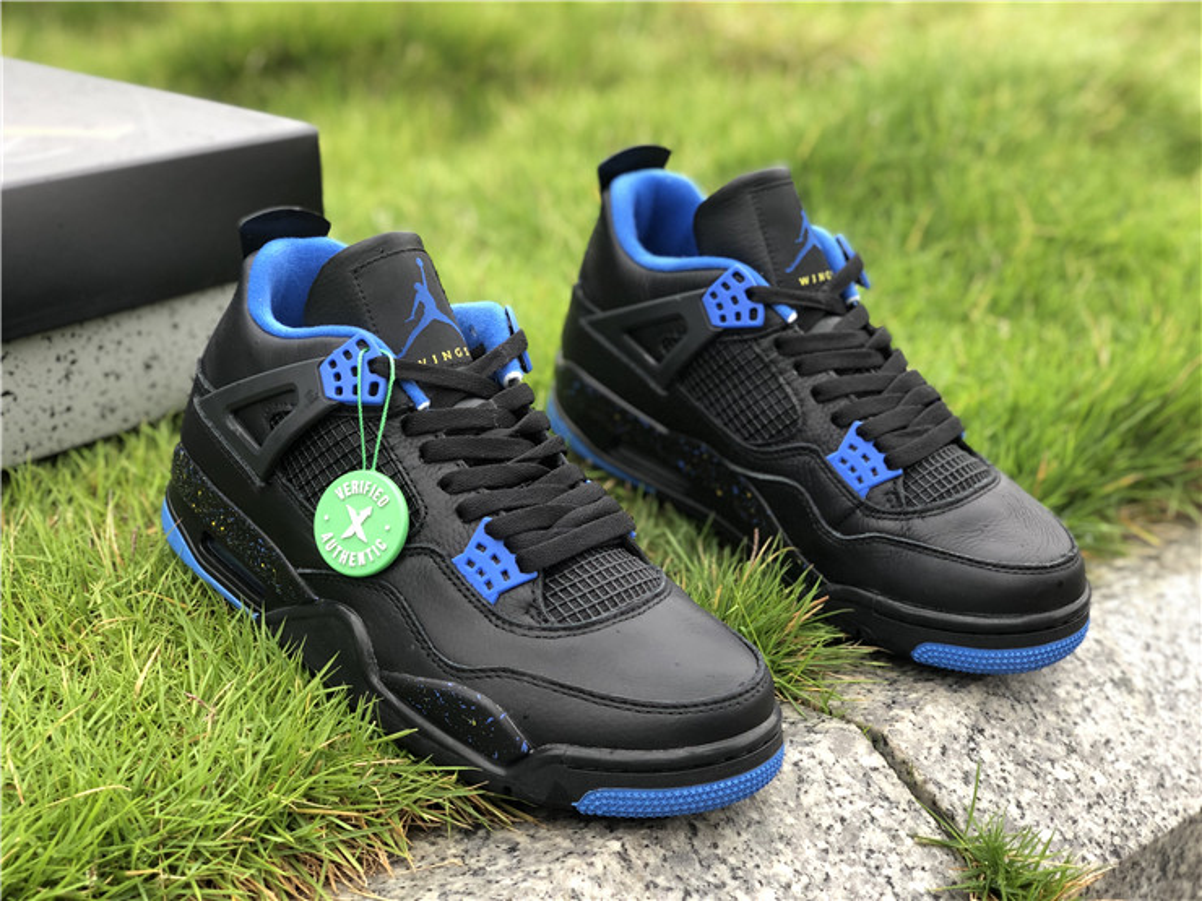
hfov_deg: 36.8
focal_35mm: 52
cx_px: 601
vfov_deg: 28.0
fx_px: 1806
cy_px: 450
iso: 64
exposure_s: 1/60
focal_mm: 6
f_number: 2.4
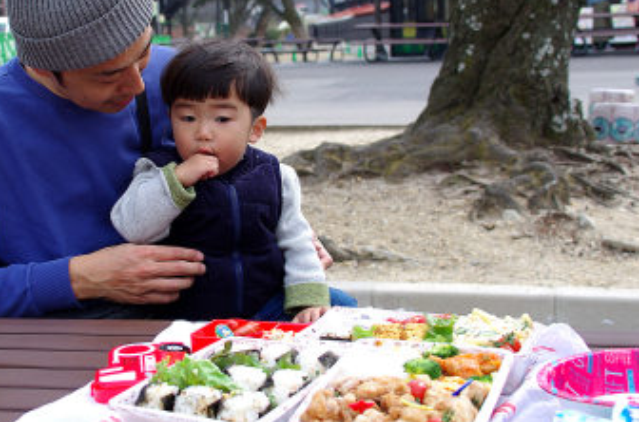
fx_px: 1186
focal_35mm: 67
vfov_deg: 20.1
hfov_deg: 30.0
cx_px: 224
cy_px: 155
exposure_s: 1/250
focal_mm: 30
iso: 100
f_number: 4.5
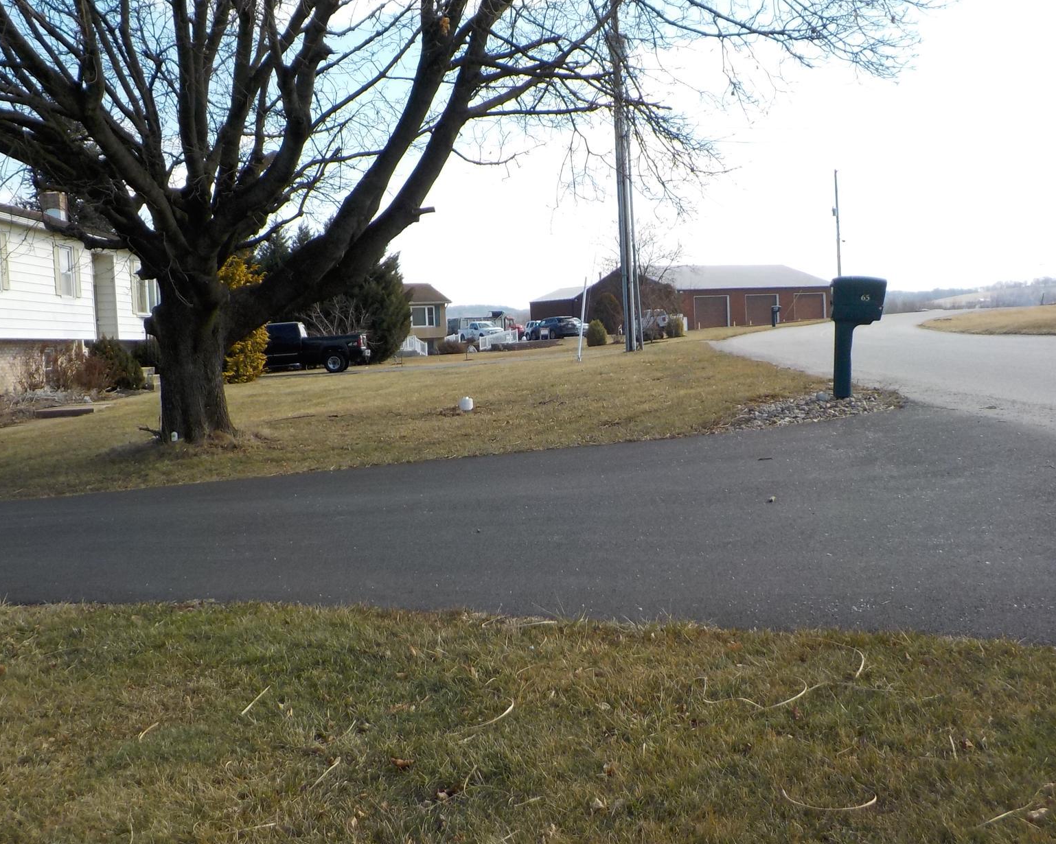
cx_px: 534
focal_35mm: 39
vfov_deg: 38.2
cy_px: 427
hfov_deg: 46.8
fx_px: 1219
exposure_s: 1/640
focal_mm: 4.1
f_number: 3.3
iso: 125
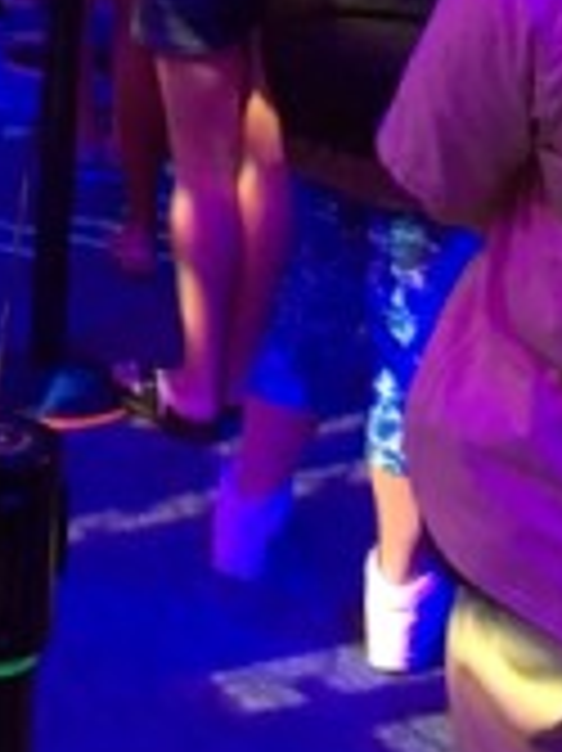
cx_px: -198
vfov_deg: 18.6
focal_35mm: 104
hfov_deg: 13.6
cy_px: 99
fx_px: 2254
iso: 320
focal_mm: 4.15
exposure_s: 1/15
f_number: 2.2
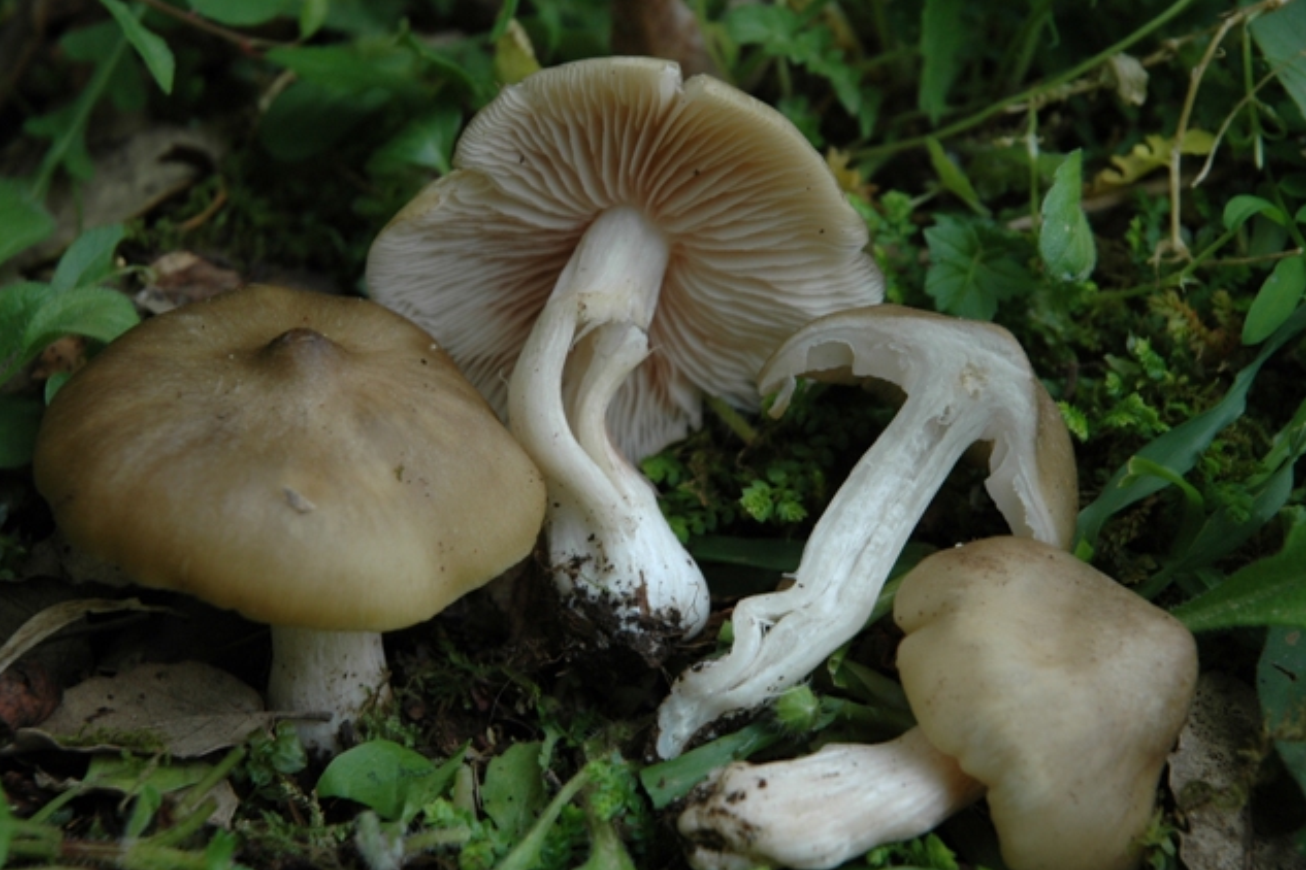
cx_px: 648
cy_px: 436
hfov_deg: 19.3
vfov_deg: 12.9
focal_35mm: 106
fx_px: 3845
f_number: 5.6
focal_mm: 70
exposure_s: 1/125
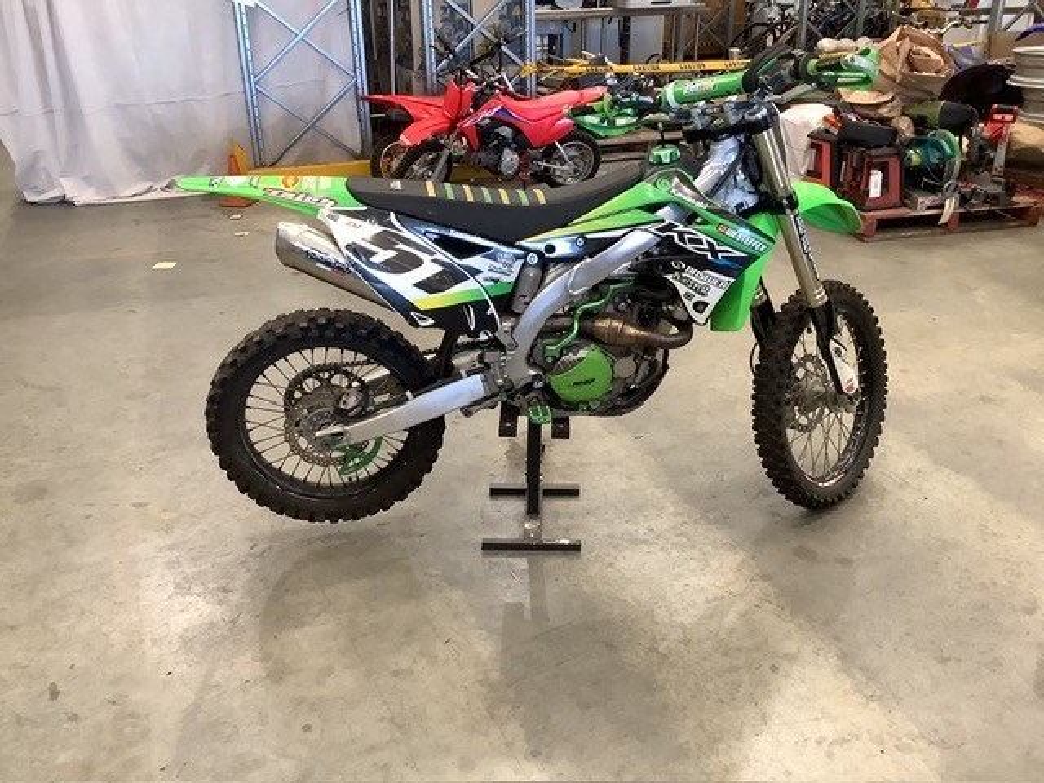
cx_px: 522
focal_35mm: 31
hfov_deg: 58.4
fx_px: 935
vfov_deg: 45.4
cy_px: 392
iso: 160
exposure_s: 1/50
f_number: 2.4
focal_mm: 3.3
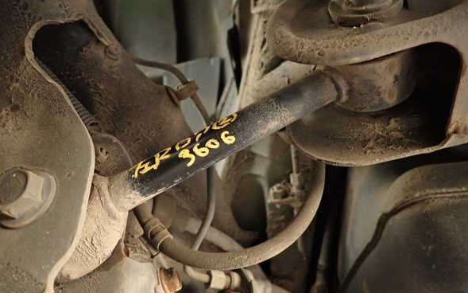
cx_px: 238
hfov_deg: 68.4
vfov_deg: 46.0
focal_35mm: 27
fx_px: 344
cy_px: 143
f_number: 2
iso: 400
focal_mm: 4.5
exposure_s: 1/30
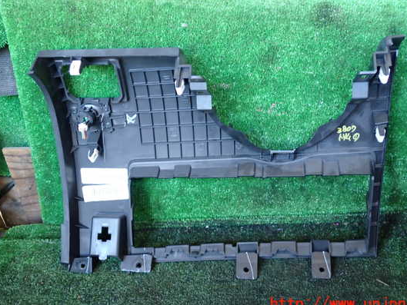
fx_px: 400
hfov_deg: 53.9
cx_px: 213
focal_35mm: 34
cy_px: 141
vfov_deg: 41.8
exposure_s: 1/30
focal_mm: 5.4
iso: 400
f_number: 2.3
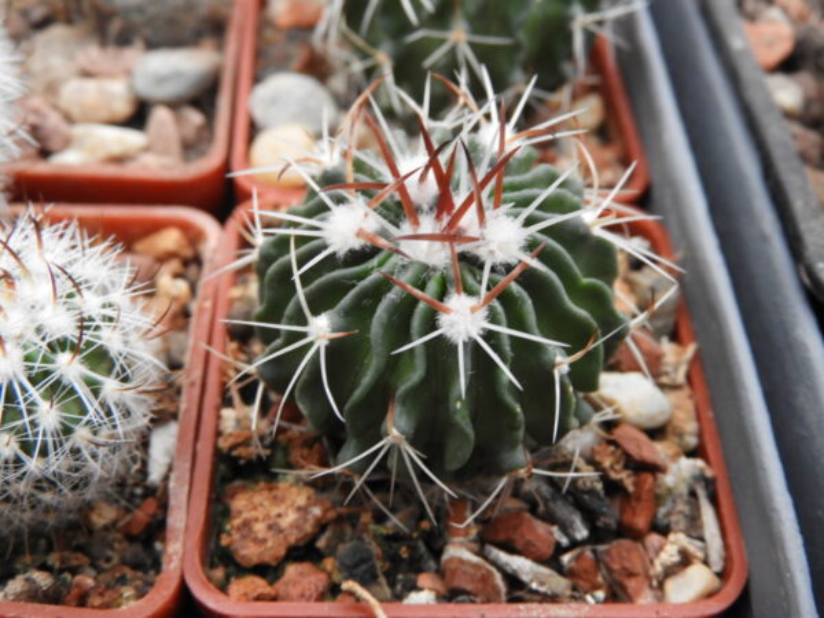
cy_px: 309
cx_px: 412
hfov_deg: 42.1
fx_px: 1071
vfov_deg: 32.2
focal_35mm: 45
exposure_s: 1/30
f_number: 4
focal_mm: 8.1
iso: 400
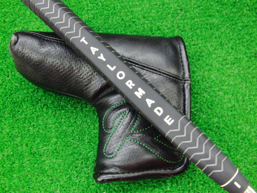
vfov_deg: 38.7
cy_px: 96
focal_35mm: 37
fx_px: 275
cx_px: 128
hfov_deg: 50.1
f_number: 3.6
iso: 400
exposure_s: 1/20
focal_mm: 6.42
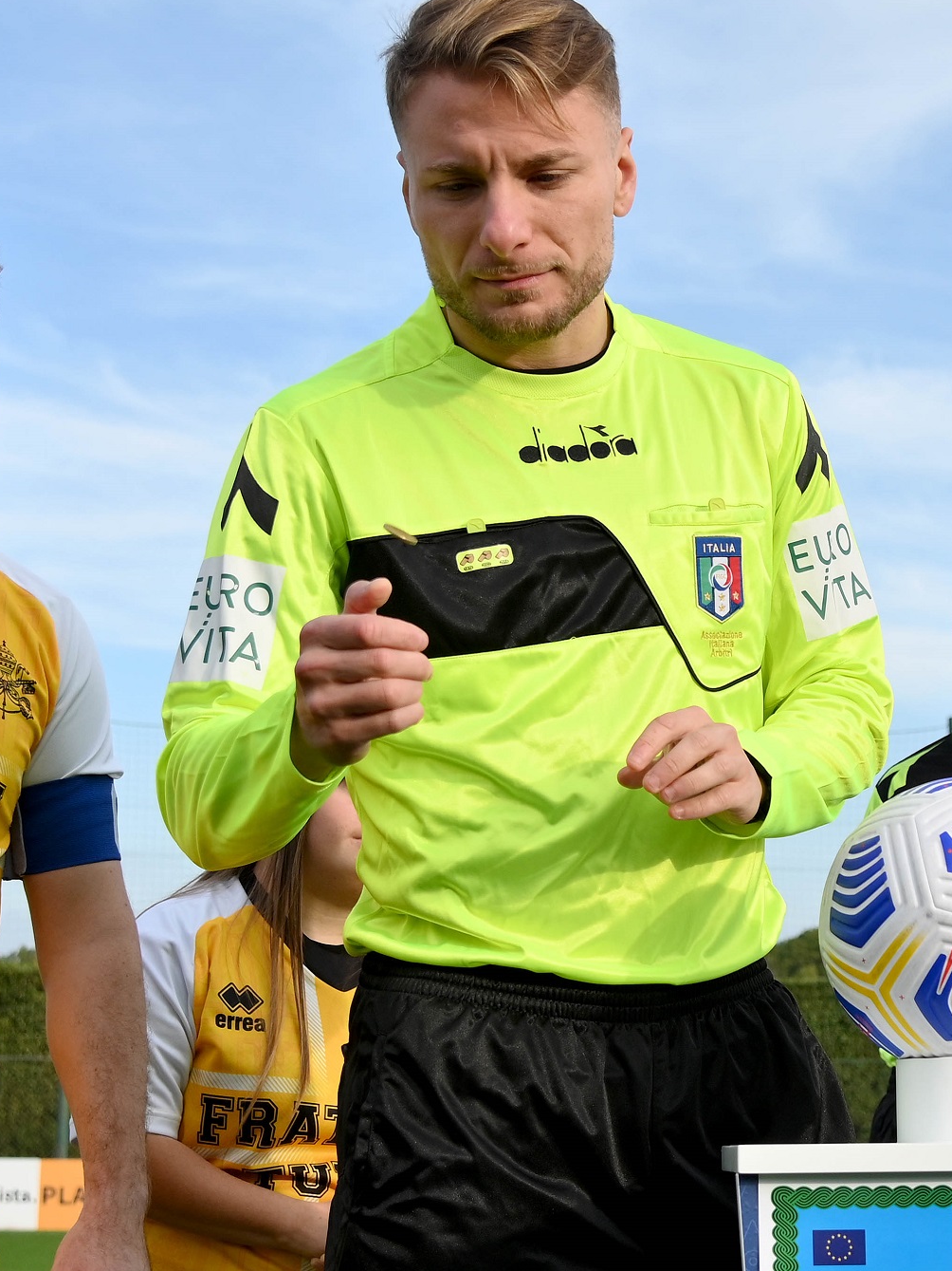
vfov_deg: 28.1
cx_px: 760
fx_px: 2531
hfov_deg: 21.1
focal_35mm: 69
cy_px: 710
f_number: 5
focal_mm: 32
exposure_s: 1/1000
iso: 250
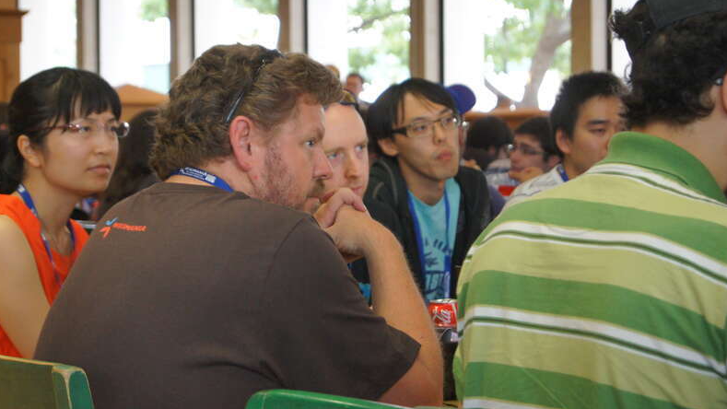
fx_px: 1688
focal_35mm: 88
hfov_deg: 24.3
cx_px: 362
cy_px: 176
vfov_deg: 13.8
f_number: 5.6
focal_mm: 55
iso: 1600
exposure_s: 1/50
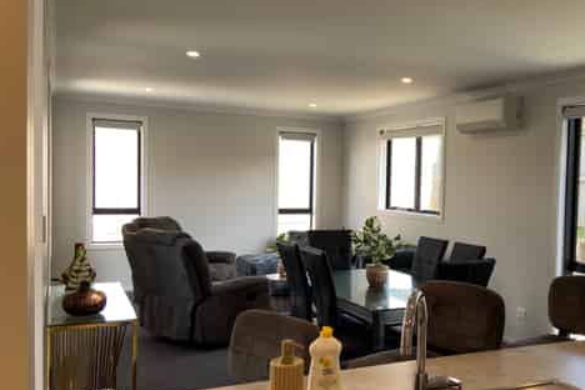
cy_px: 204
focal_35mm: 38
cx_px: 408
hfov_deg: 49.5
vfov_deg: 35.0
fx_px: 617
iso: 32
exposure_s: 1/122
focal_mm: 4.25
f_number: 1.8
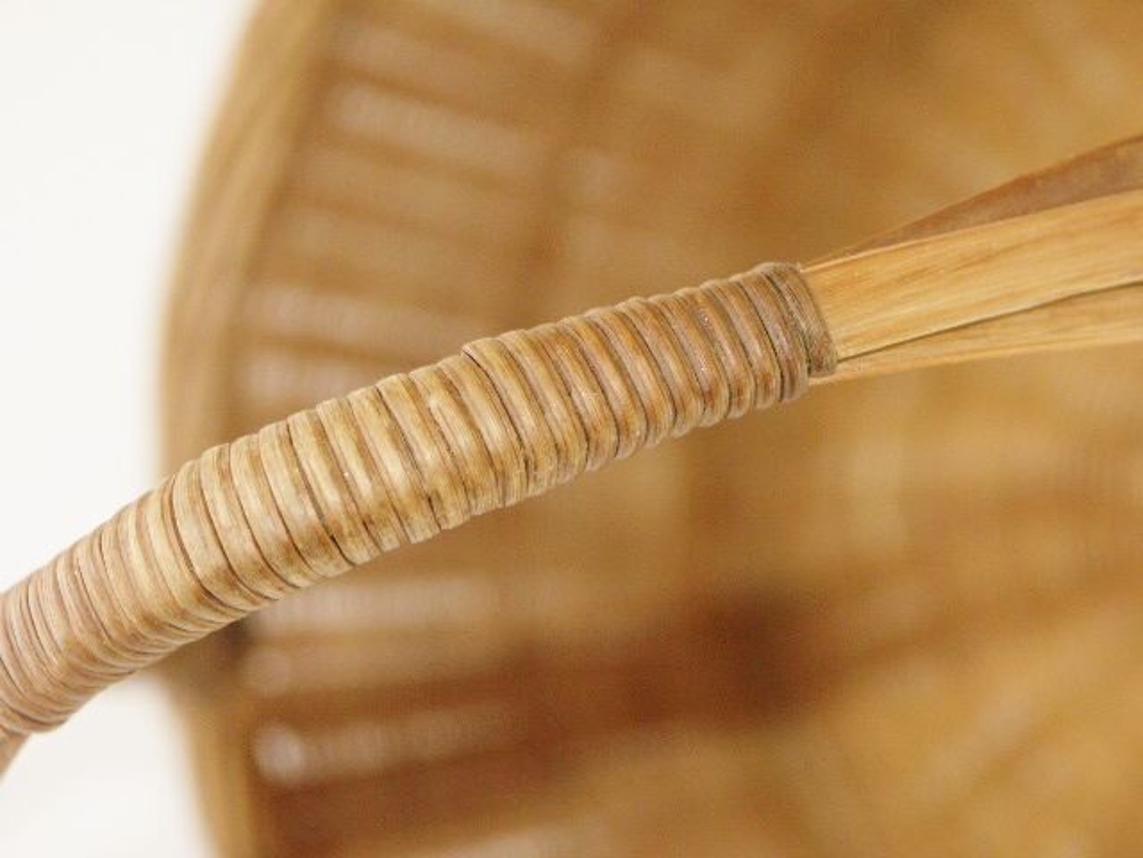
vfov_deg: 7.4
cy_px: 429
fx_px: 6604
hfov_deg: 9.9
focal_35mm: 200
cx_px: 572
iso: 100
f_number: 3.5
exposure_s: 1/200
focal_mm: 50.69
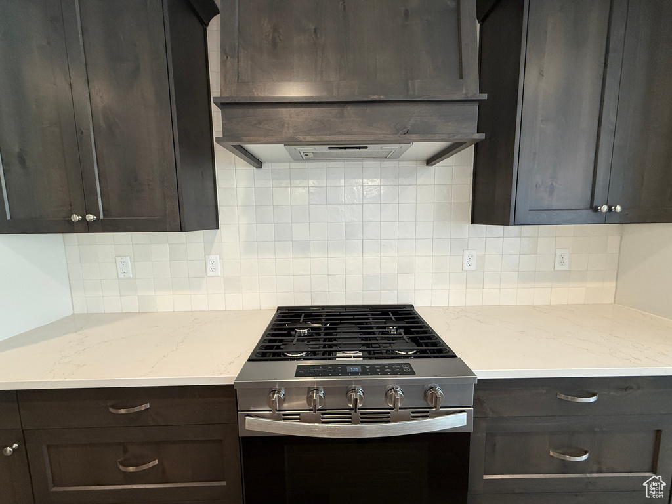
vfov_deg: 85.7
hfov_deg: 102.1
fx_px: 272
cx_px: 336
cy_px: 252
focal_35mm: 14
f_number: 2.2
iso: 250
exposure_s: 1/120
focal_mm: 2.22
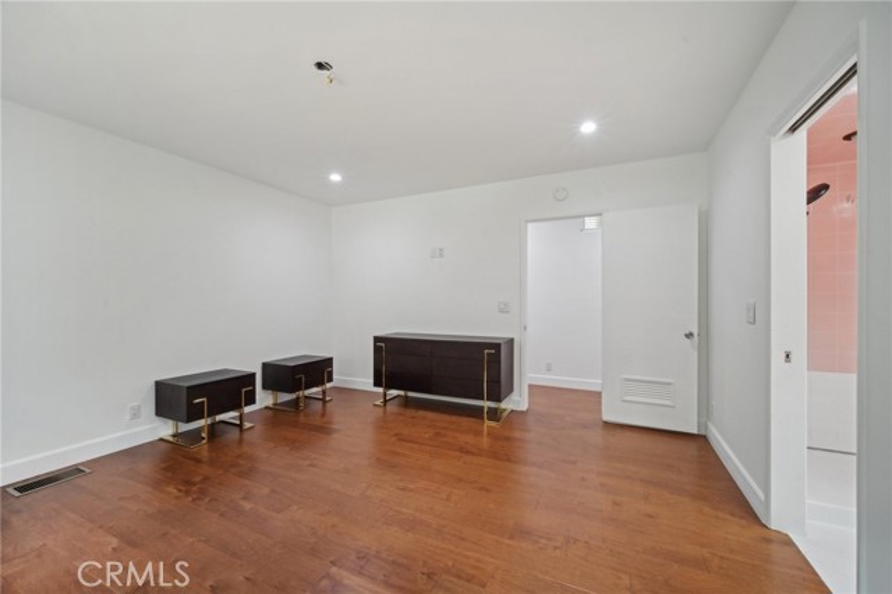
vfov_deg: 81.1
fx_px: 347
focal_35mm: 14
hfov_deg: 104.3
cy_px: 297
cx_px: 446
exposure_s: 1/3.33
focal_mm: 9
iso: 400
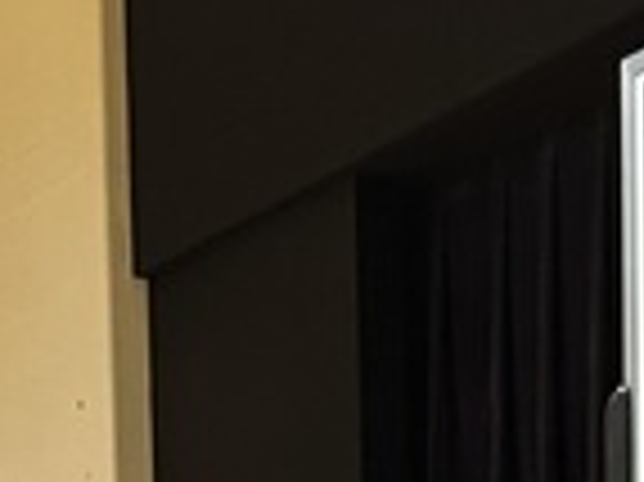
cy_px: 2054
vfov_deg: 6.3
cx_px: 356
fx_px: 3457
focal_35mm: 186
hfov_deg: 10.6
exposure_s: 1/60
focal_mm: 5.7
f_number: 1.5
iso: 125
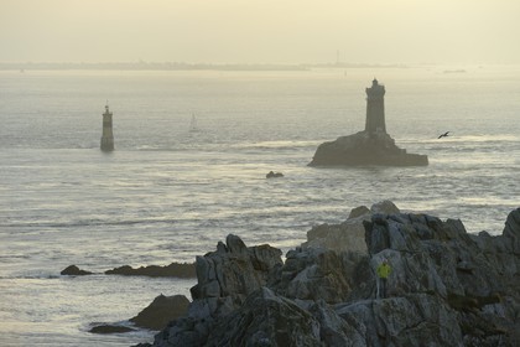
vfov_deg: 6.9
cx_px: 260
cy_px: 174
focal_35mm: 200
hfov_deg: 10.3
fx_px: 2889
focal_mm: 200
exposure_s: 1/320
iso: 200
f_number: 7.1
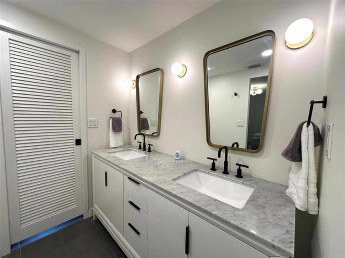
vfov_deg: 85.7
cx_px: 172
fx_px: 140
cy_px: 129
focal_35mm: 14
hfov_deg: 102.1
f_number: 2.2
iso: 100
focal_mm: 2.22
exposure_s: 1/120
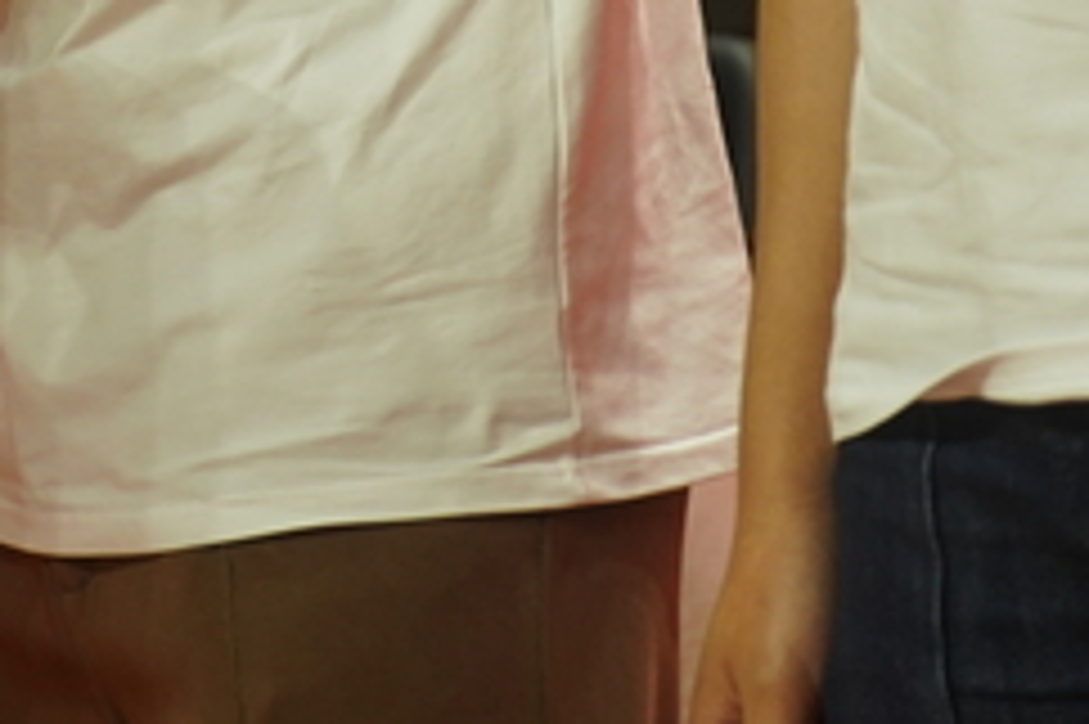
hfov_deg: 9.4
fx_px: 6499
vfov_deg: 6.2
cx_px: -418
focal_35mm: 215
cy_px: -636
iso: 1000
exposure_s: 1/60
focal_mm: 52
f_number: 5
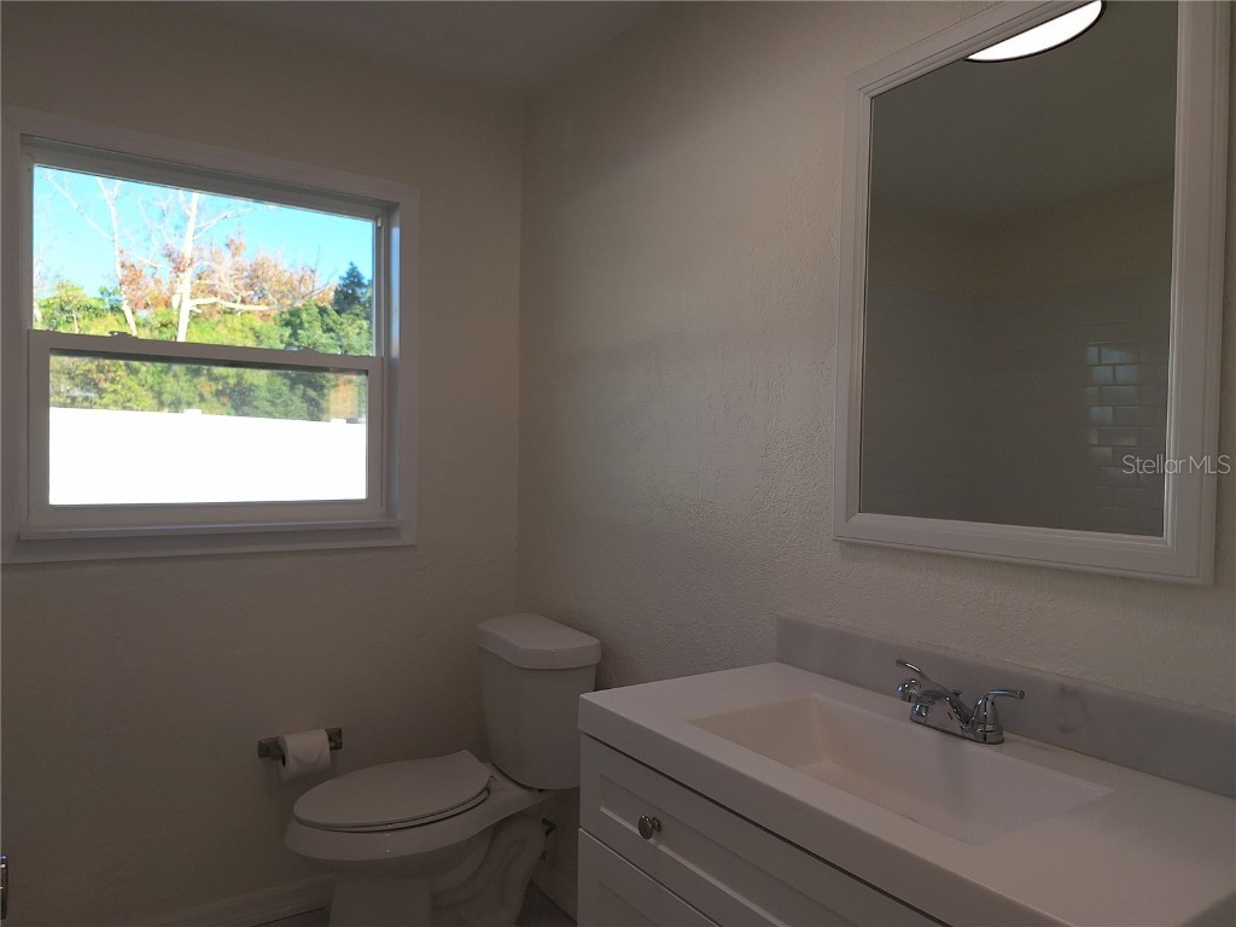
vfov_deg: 58.9
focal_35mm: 23
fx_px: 821
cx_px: 618
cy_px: 464
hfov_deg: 73.9
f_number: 1.8
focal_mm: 5.54
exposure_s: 1/479
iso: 25
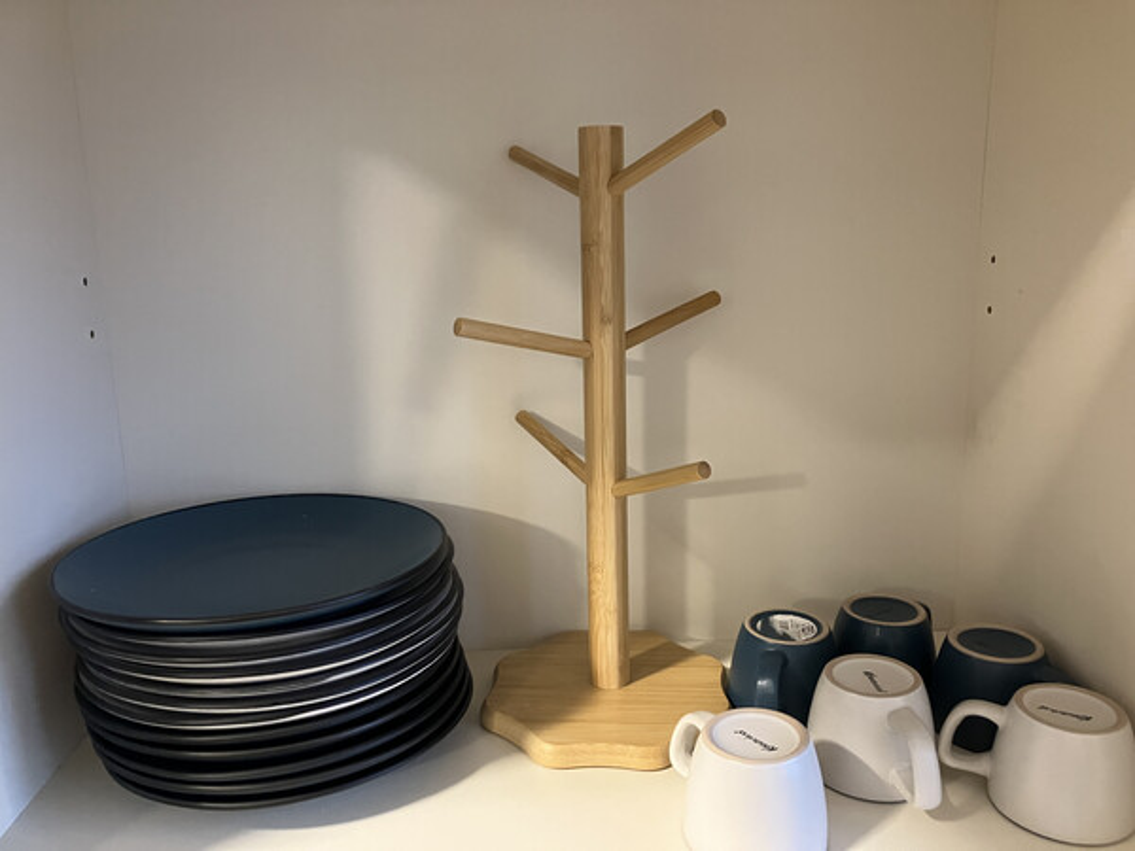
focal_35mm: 28
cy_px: 426
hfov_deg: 63.4
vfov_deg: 49.7
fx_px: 918
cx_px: 568
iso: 400
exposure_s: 1/40
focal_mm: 3.99
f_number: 1.8
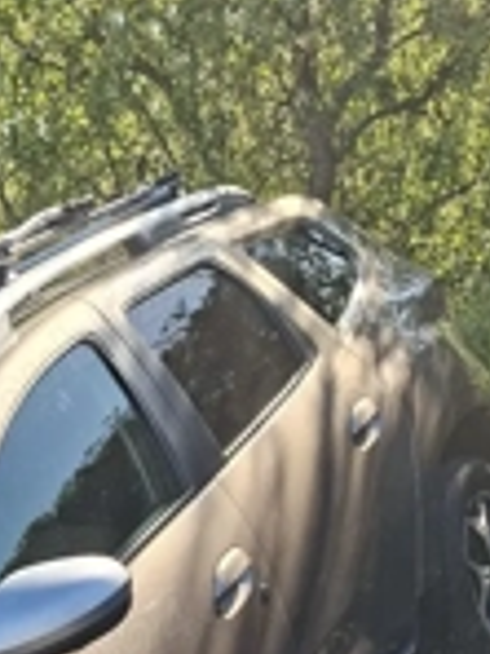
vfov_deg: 28.5
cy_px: 711
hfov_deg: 21.6
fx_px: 1170
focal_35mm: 62
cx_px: -128
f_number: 1.8
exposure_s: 1/1250
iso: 50
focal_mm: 5.54
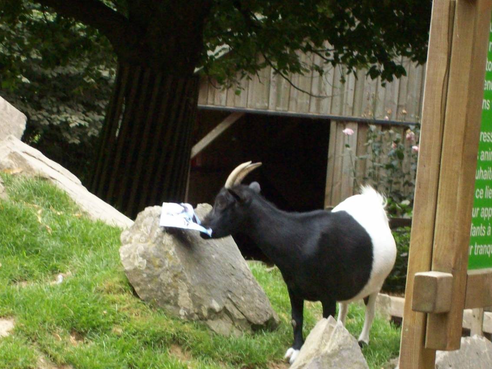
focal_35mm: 153
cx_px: 243
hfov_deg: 12.9
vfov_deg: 9.7
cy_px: 213
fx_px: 2175
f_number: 4.8
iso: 200
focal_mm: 18
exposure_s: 1/149
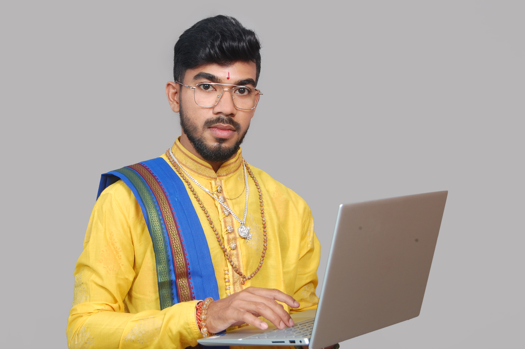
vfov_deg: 23.7
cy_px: 174
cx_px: 262
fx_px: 831
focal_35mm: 57
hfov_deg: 35.1
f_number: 6.3
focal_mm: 38
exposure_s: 1/200
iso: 200
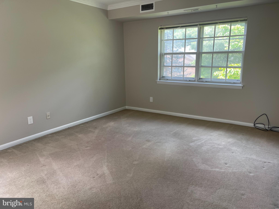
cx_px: 140
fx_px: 201
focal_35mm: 25
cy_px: 104
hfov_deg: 69.4
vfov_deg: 54.9
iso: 80
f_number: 1.6
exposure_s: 1/120
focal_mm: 5.1
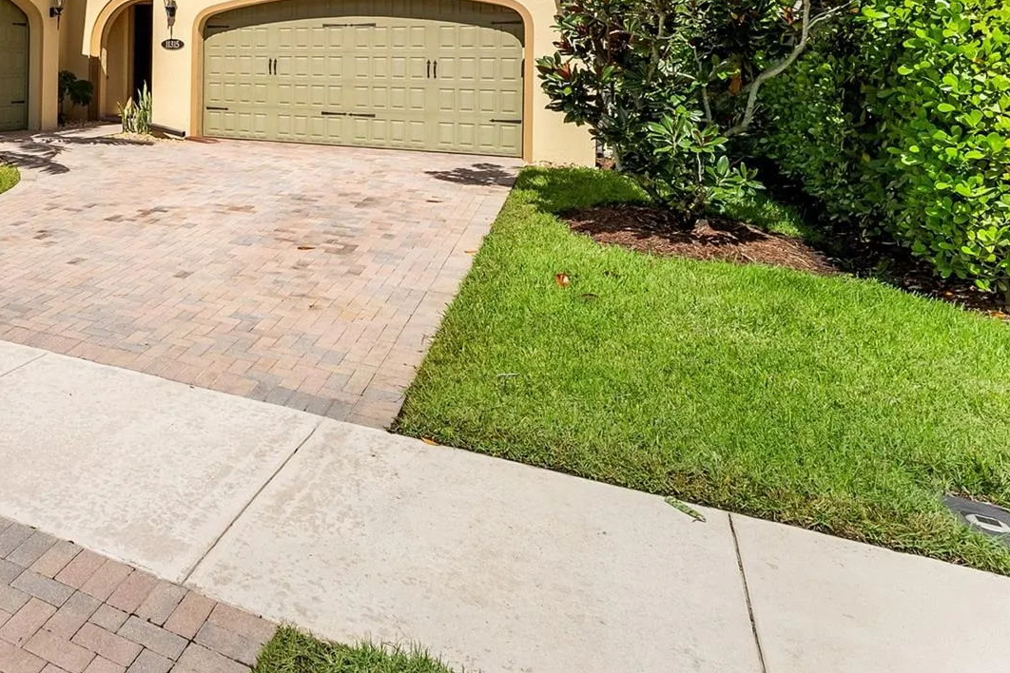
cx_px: 87
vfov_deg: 43.6
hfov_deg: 57.2
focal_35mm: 27
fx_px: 757
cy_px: 61
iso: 640
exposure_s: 1/2500
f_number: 7.1
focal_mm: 14
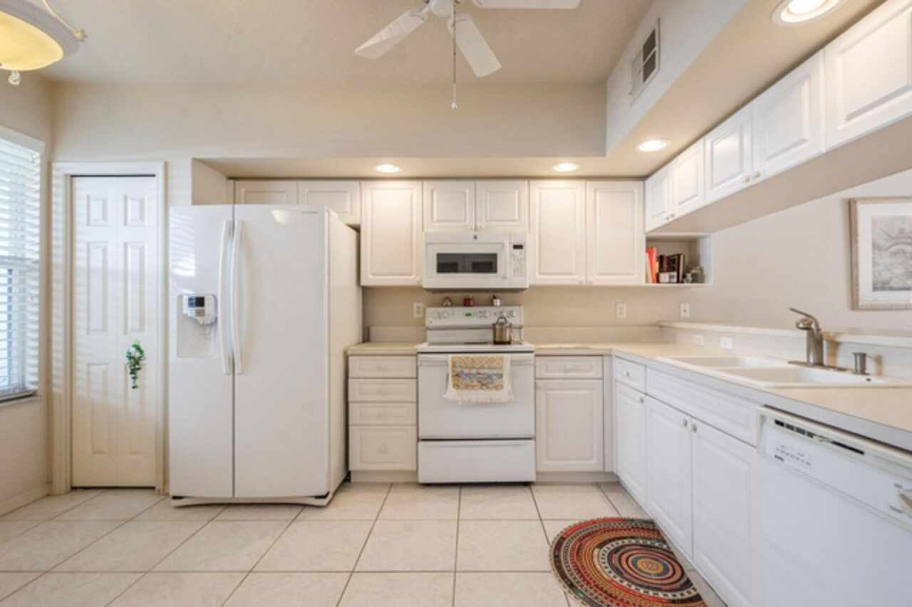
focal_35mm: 15
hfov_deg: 100.4
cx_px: 456
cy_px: 304
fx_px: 380
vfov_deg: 77.3
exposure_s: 1/4
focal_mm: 10
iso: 200
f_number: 8
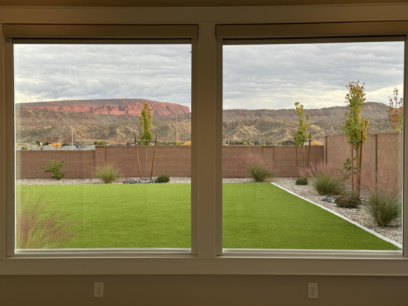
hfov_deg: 39.7
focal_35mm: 48
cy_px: 153
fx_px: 566
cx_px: 204
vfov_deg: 30.3
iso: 64
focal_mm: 6.76
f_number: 1.78
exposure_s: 1/356
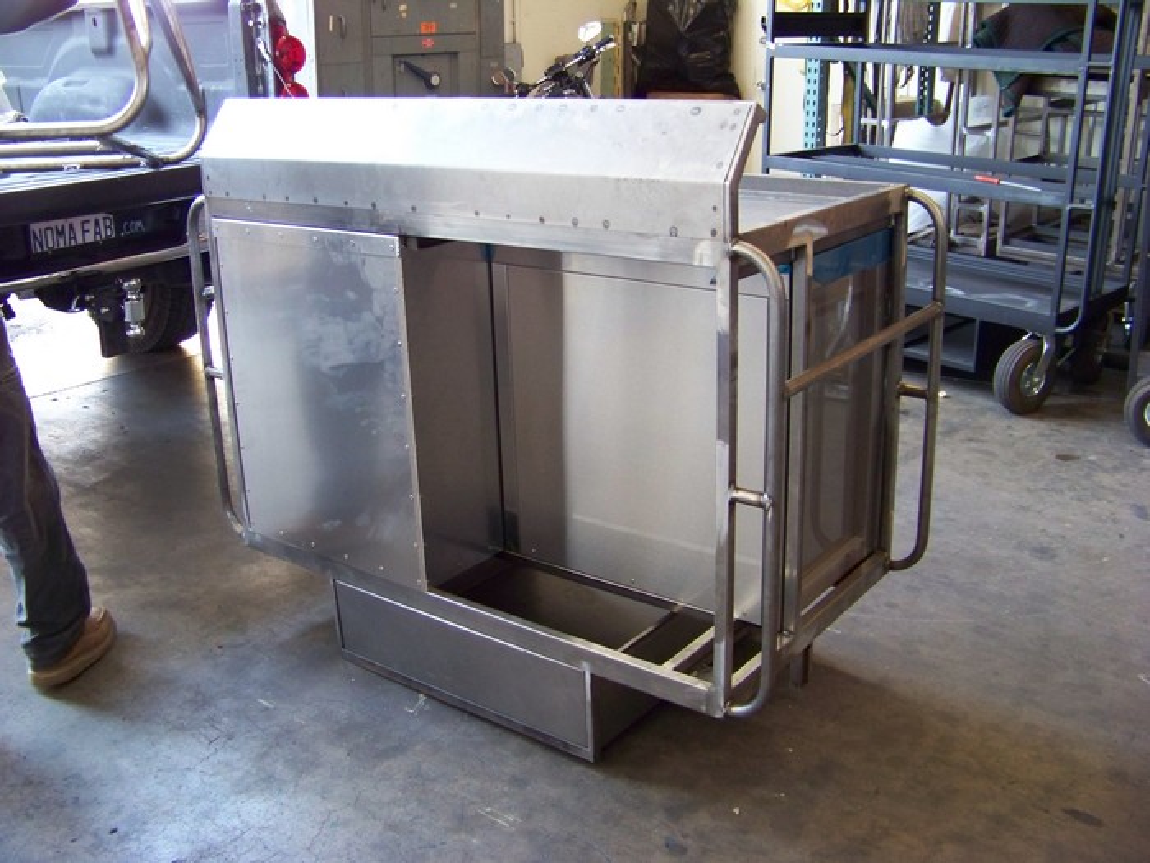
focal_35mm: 36
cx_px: 575
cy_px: 432
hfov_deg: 51.4
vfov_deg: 39.7
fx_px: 1196
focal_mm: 5.85
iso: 249
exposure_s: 1/30
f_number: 2.8
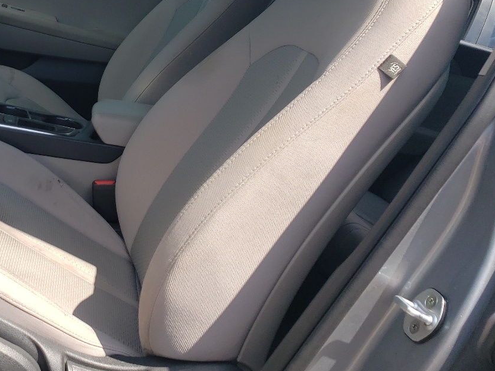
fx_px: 715
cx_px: 74
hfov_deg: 36.4
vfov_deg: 29.0
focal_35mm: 50
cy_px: 131
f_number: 1.5
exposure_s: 1/1429
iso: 50
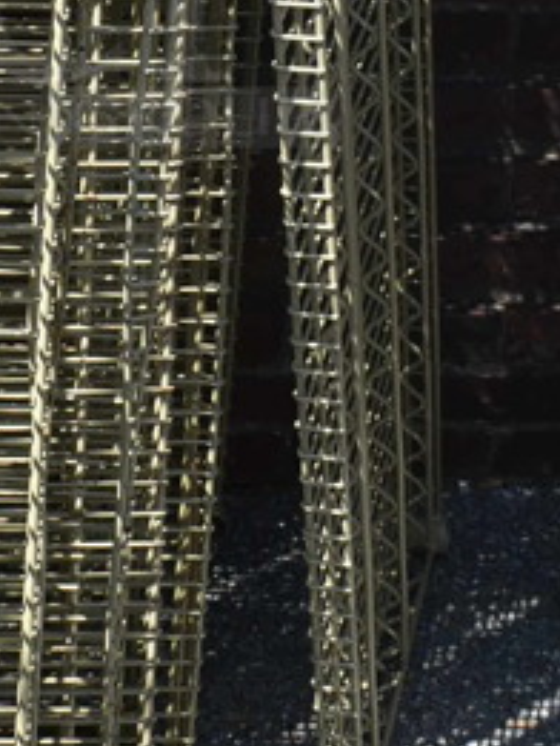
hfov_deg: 13.2
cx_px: 20
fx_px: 2392
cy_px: -1
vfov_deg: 17.3
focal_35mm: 111
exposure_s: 1/250
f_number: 8
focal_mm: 22
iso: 180
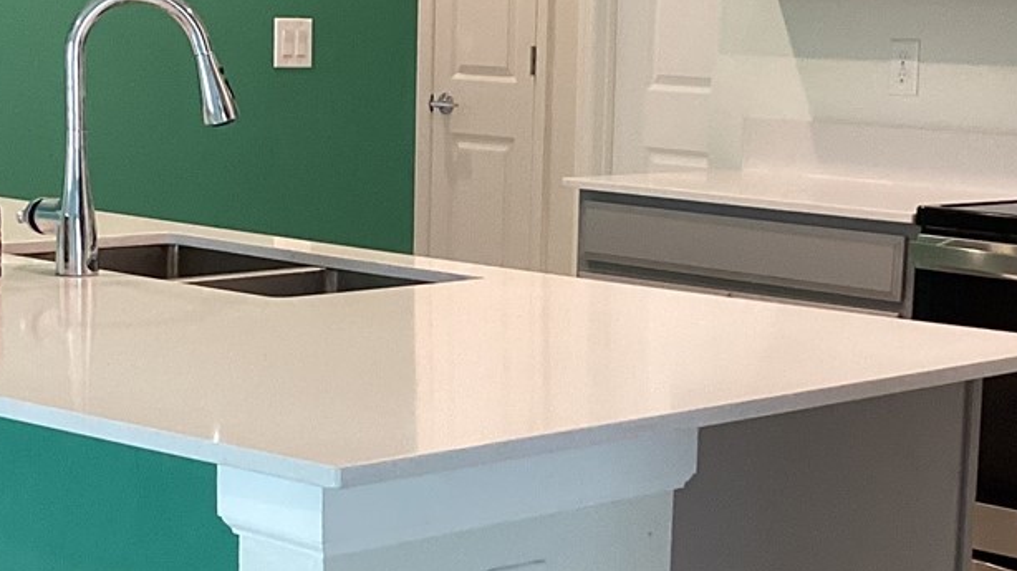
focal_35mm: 88
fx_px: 2372
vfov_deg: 13.7
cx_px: 558
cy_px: 432
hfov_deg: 24.2
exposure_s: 1/60
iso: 160
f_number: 2.4
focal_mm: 3.3
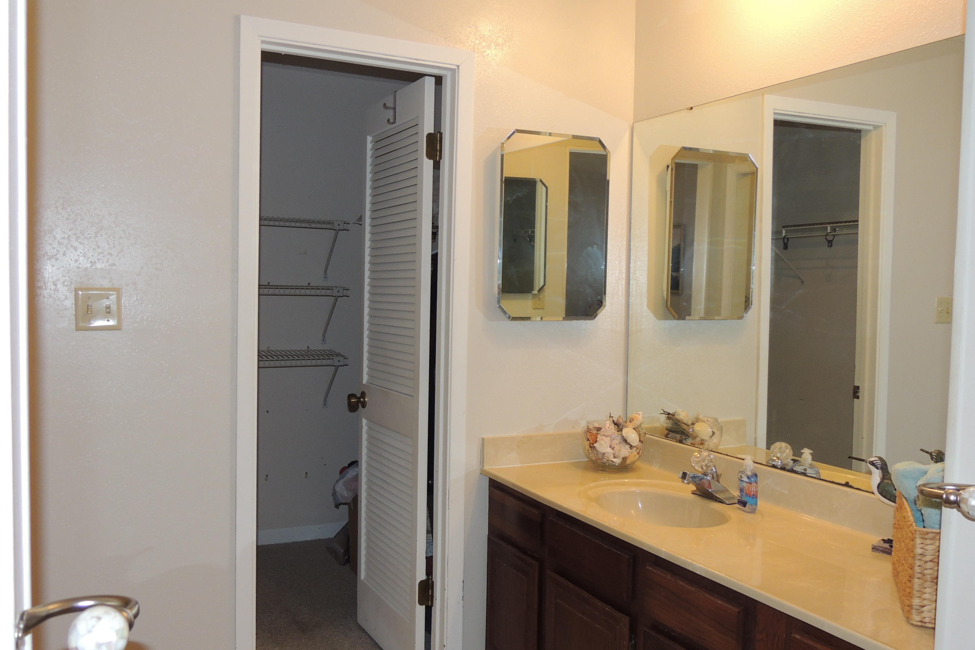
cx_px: 486
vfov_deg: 41.1
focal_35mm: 32
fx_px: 867
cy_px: 330
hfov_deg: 58.7
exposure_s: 1/30
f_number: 3.1
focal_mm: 5.3
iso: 200
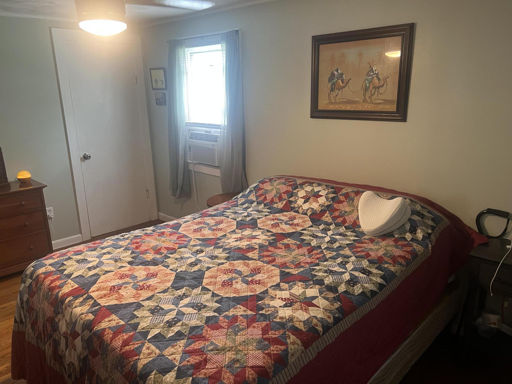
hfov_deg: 67.3
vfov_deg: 53.1
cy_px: 192
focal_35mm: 26
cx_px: 256
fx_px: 385
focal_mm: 5.7
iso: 160
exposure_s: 1/60
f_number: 1.5
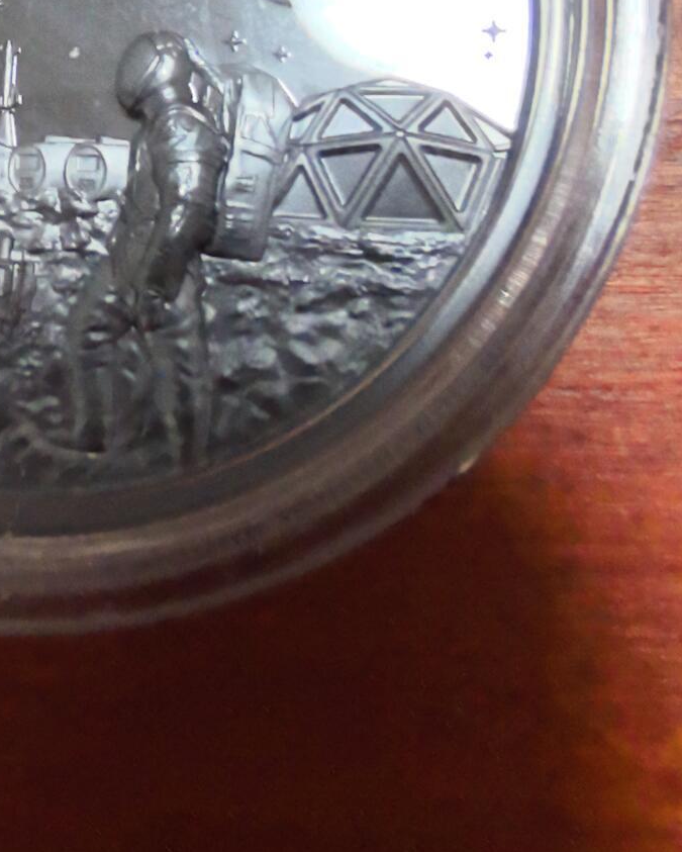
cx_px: 56
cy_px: 26
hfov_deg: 28.9
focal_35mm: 50
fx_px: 1261
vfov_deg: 34.4
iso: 160
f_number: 2.2
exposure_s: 1/33.3
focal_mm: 1.68
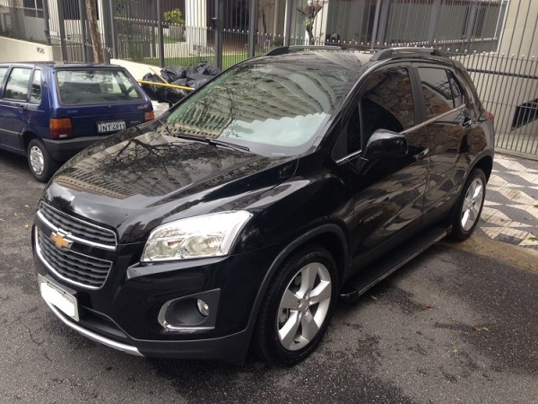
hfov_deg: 55.4
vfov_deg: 42.9
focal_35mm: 33
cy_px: 202
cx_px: 269
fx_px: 513
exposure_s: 1/120
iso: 80
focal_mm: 4.12
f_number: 2.4
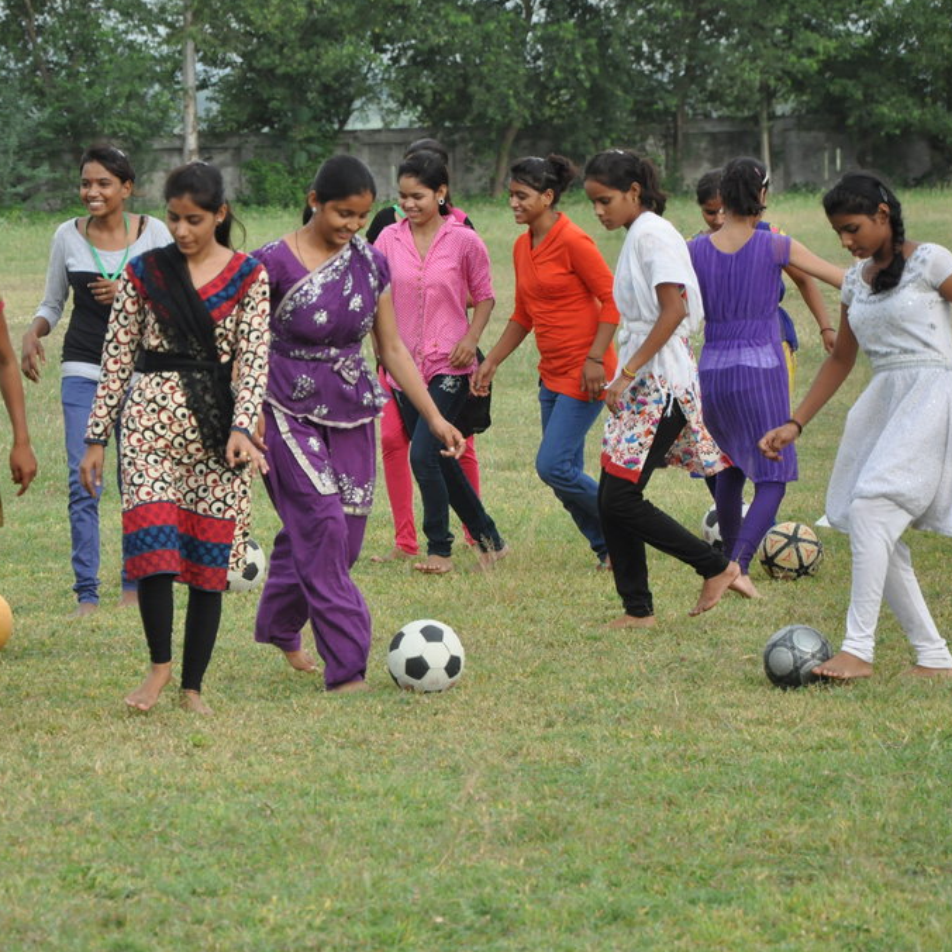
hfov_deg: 8.6
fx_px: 6305
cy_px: 476
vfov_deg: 8.6
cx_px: 293
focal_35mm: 203
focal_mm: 105
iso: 800
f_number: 5.6
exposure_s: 1/640
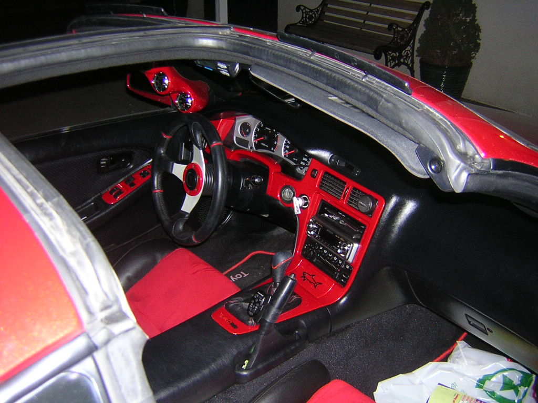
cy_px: 202
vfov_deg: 39.7
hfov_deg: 51.4
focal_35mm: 36
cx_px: 269
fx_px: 560
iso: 274
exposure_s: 1/60.1
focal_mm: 4.7
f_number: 2.6
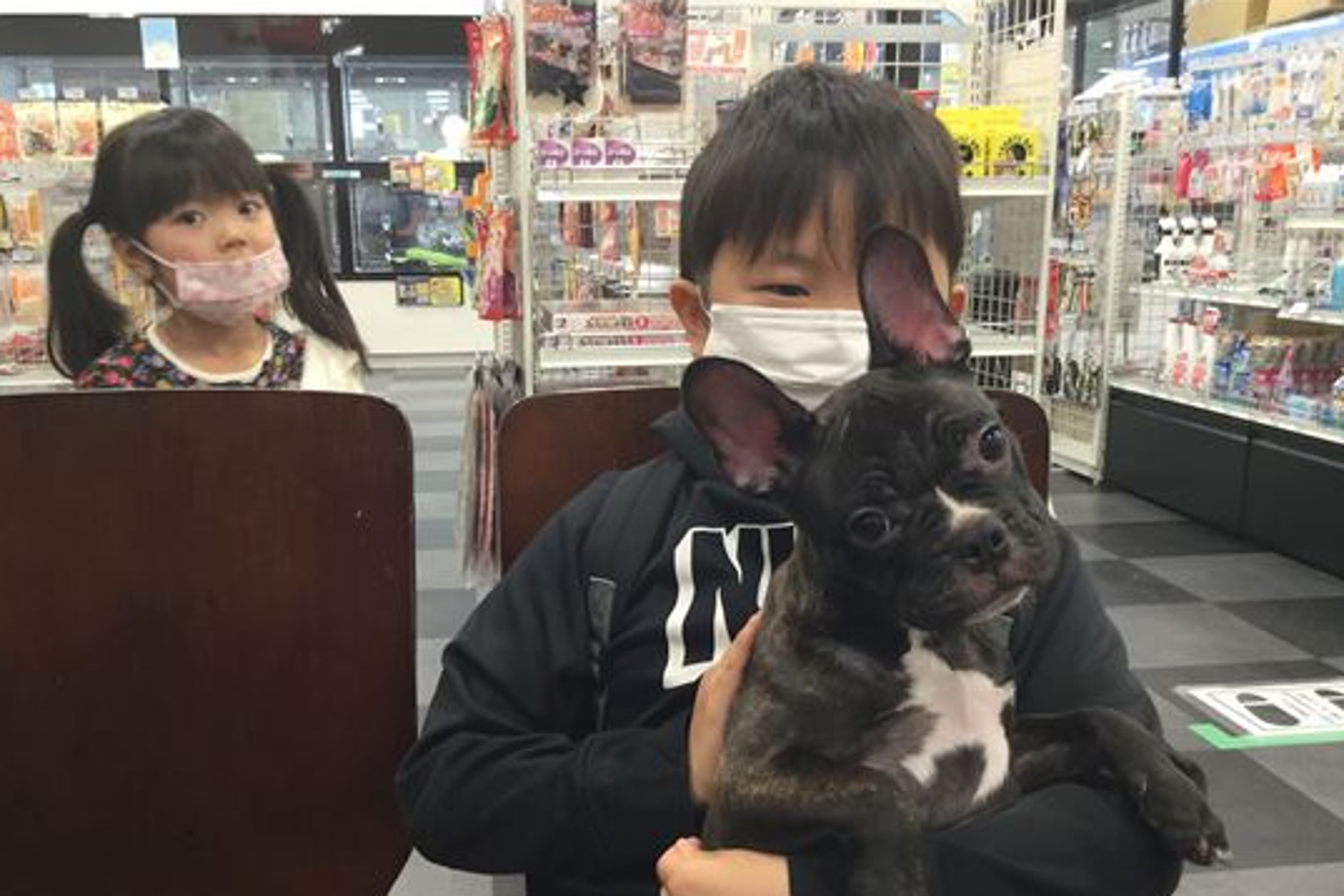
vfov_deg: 36.7
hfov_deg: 53.1
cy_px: 553
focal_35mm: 36
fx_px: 1344
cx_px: 643
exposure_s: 1/33
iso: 64
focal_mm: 3.3
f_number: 2.4
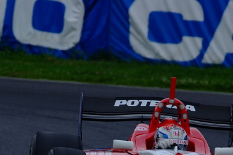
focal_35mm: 857
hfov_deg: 2.4
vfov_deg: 1.6
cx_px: 153
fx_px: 5546
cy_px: 144
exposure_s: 1/500
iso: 100
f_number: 7.1
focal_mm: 300
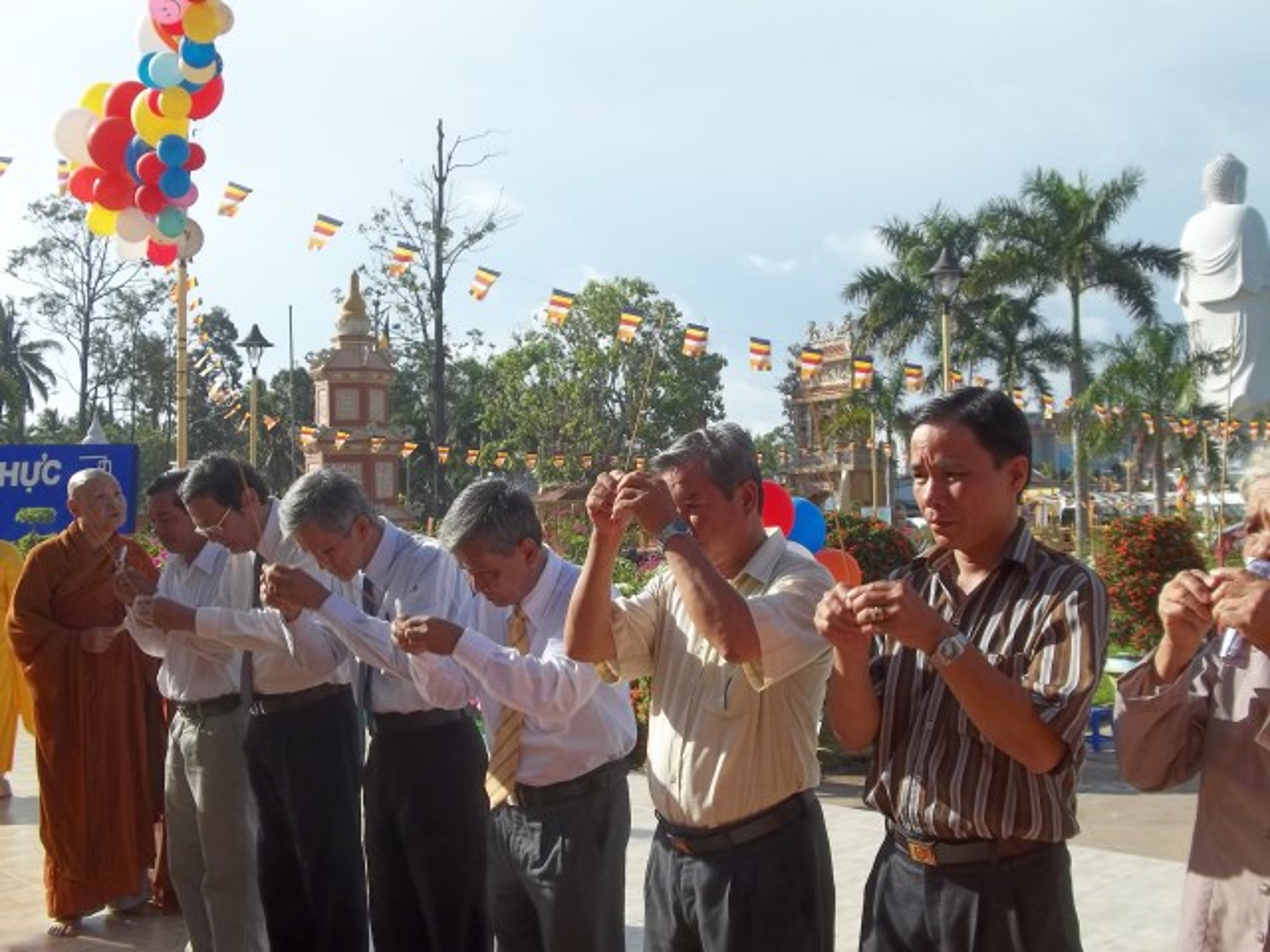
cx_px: 635
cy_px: 476
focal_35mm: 36
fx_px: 1321
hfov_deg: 51.4
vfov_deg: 39.7
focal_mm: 6.5
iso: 64
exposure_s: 1/160
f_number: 8
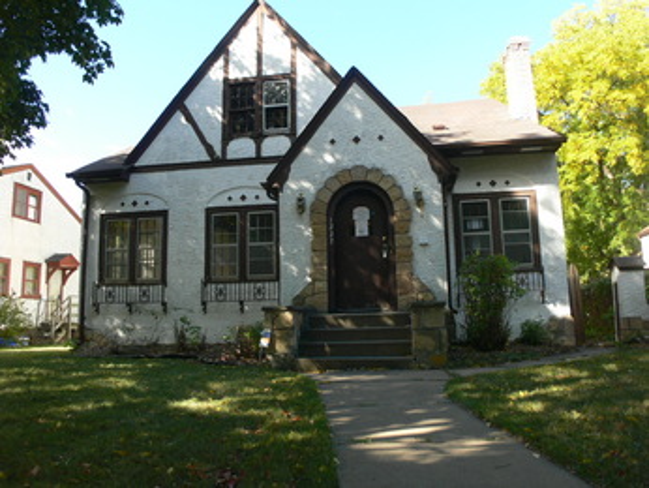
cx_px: 324
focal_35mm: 39
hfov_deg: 47.8
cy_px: 244
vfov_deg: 36.9
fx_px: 732
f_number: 4
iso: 80
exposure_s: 1/100
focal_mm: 8.1
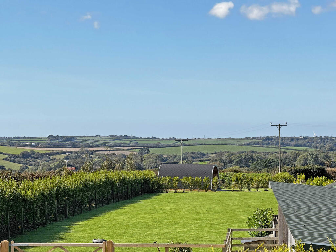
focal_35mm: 120
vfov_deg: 12.3
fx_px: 1165
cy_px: 126
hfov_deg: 16.4
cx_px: 168
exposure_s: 1/2083
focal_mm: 15.66
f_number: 2.8
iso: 50
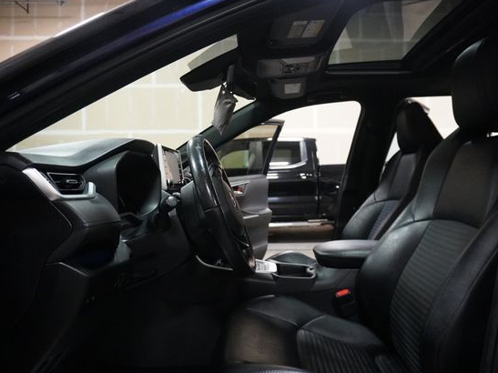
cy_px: 189
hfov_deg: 65.3
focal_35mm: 27
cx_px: 265
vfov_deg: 51.3
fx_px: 388
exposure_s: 1/160
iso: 6400
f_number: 3.5
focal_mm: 16
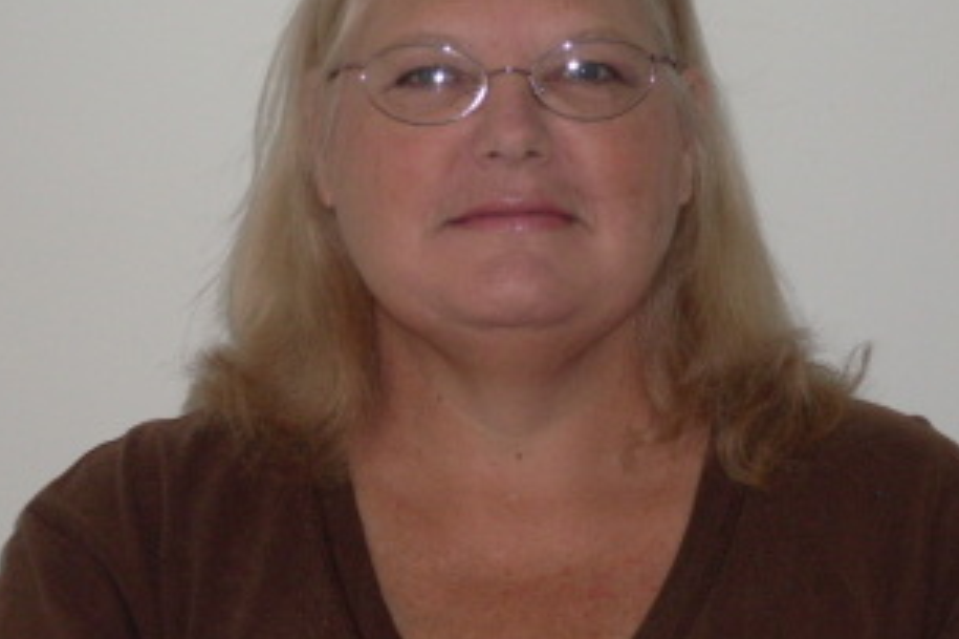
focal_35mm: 158
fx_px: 4206
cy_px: 216
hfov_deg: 13.0
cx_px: 575
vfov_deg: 8.7
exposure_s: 1/60
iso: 100
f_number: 4.8
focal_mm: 17.1
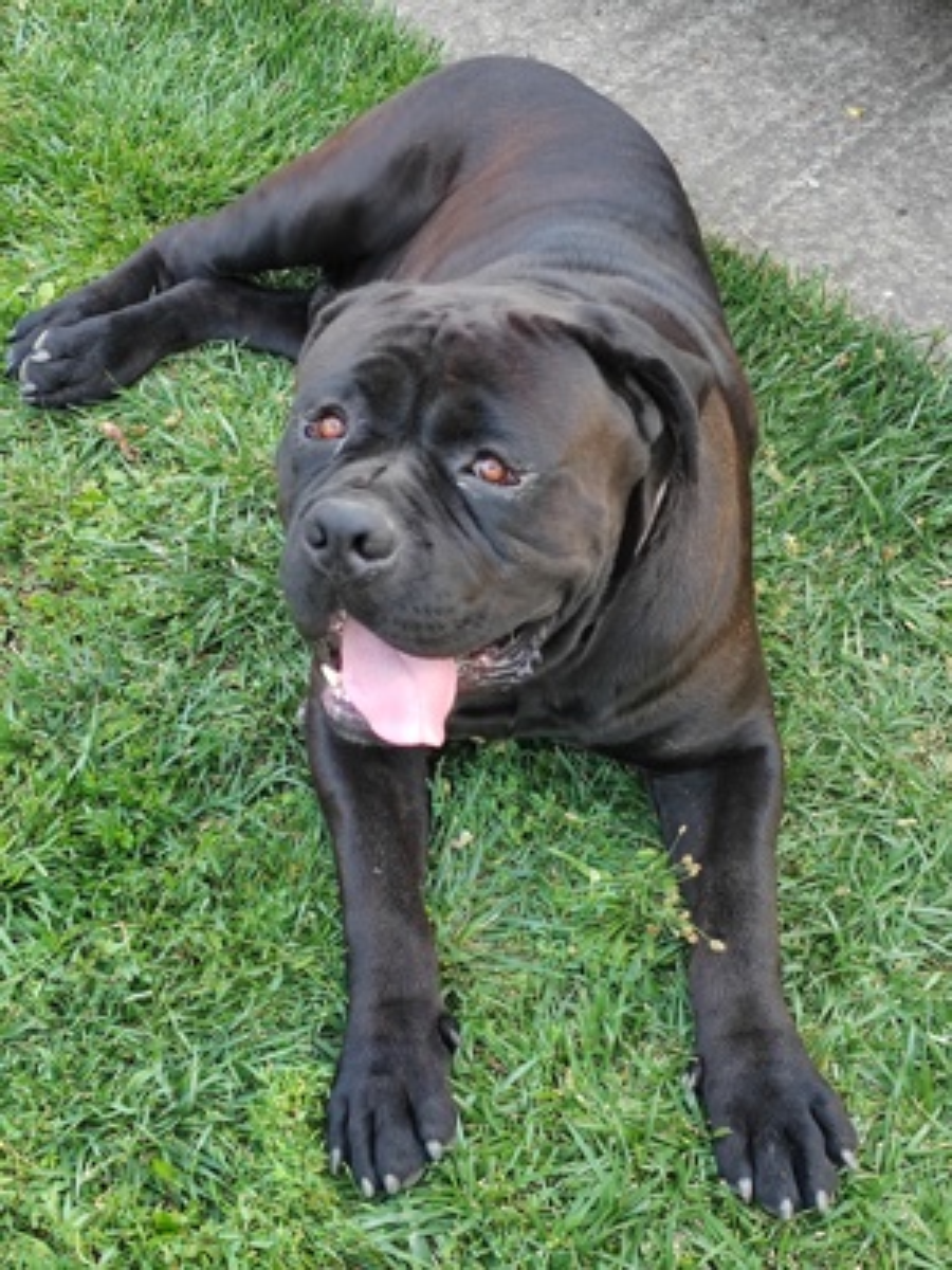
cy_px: 635
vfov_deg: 35.5
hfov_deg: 27.0
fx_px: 1980
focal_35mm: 54
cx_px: 476
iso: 435
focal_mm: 5.52
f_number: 1.9
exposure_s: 1/100
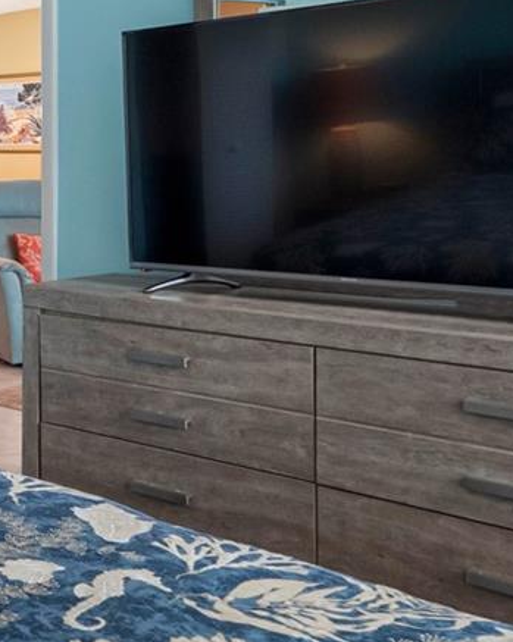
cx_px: -293
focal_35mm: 55
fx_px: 1045
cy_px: 159
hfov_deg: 22.0
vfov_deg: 33.5
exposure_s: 1/2.5
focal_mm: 16
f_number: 11
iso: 1600
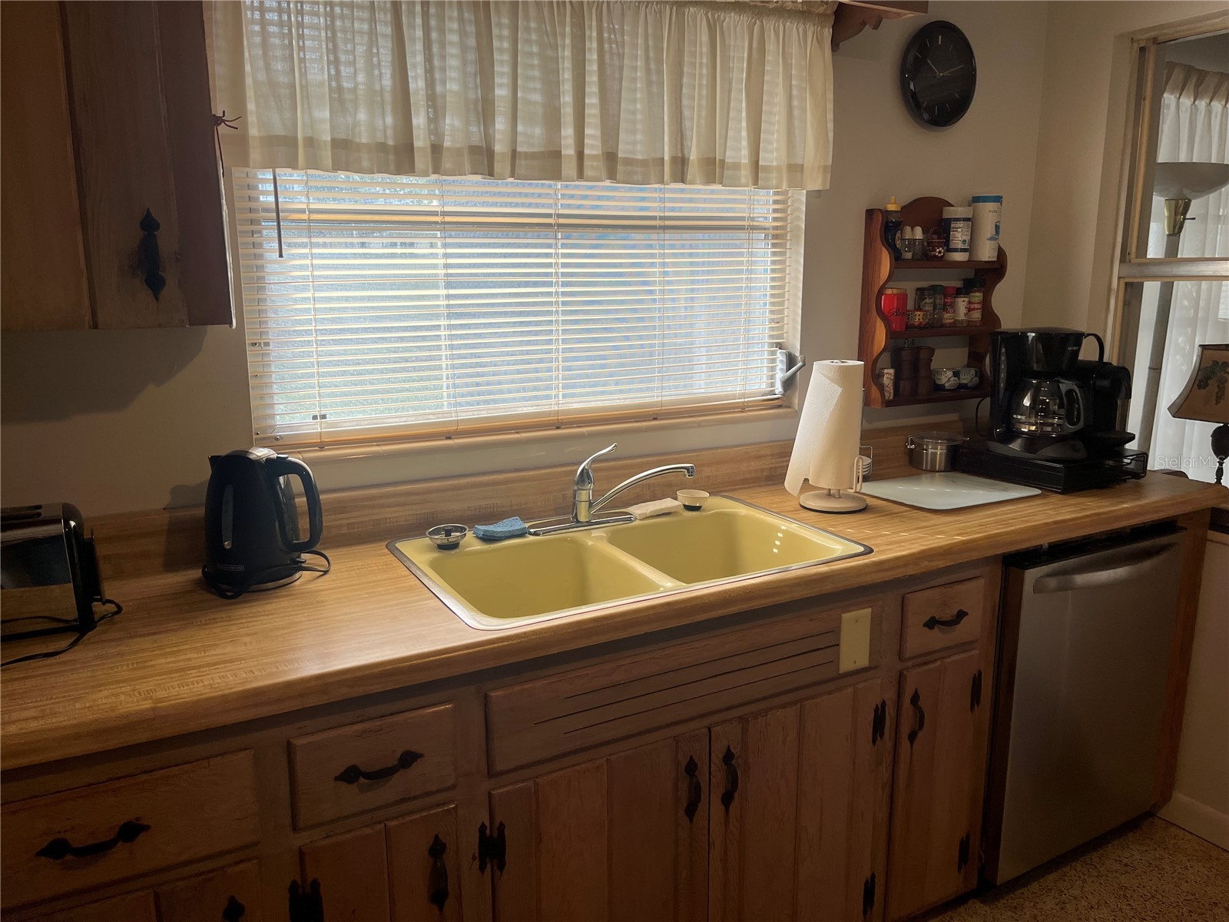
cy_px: 461
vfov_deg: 53.1
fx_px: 923
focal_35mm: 26
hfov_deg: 67.3
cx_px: 614
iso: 40
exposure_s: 1/120
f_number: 1.6
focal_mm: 5.1
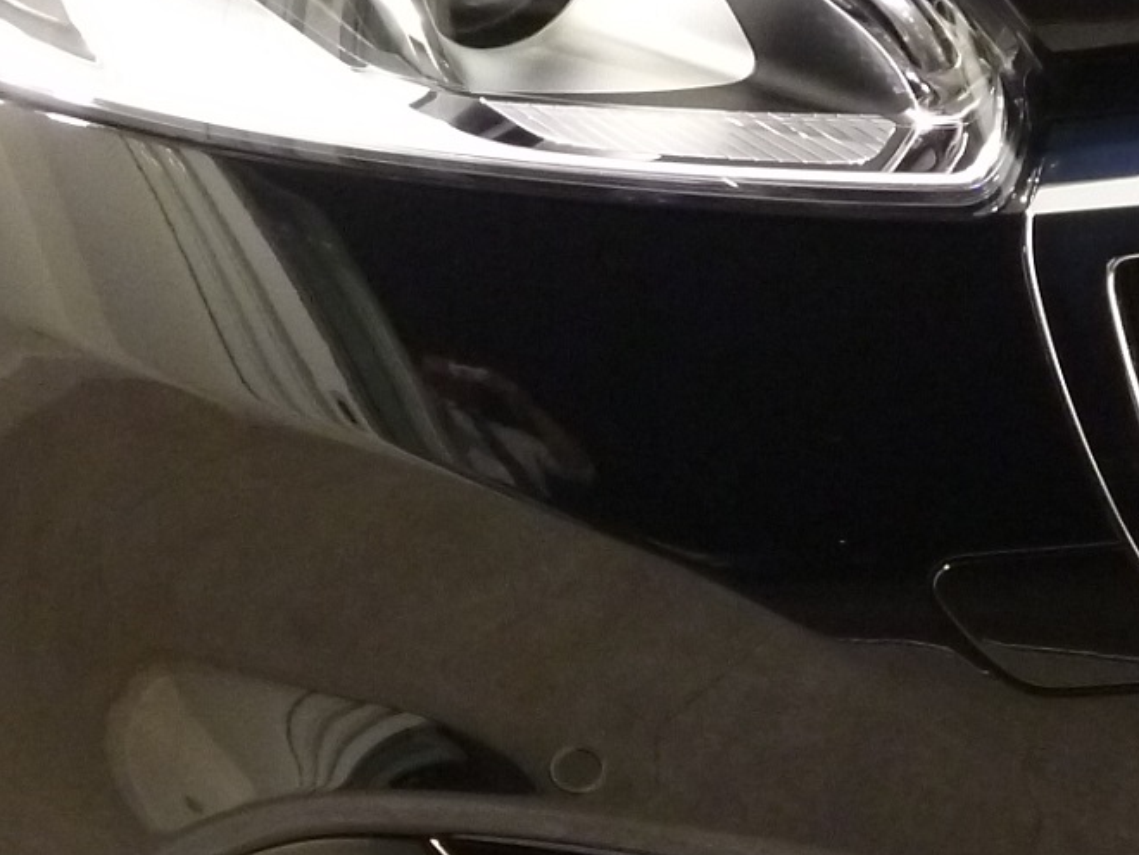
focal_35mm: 177
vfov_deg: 8.4
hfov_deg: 11.1
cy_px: 59
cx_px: 932
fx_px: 5824
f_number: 4
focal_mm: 8.6
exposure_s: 1/10
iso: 400
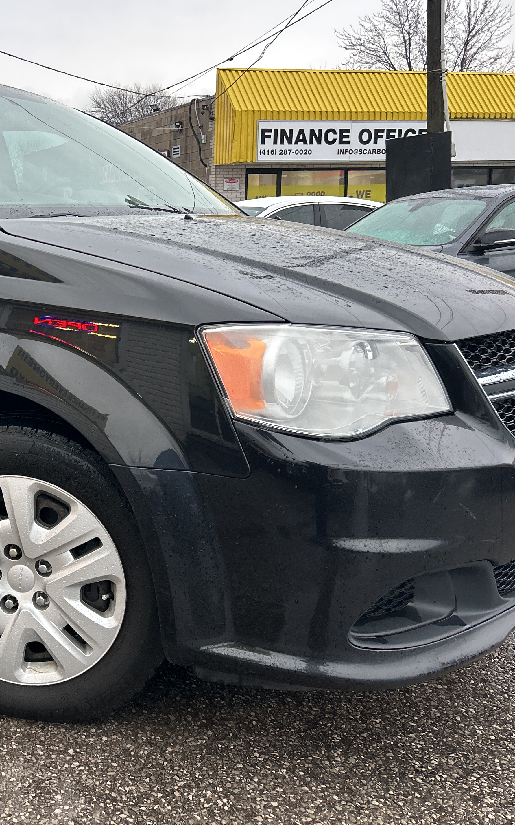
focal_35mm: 39
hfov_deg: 30.7
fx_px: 876
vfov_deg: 50.4
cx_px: 17
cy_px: 388
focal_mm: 5.7
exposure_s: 1/121
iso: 100
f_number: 1.5
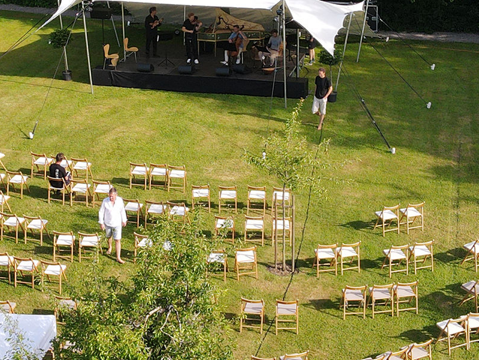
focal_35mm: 75
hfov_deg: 25.9
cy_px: 164
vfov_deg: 19.6
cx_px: 180
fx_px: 1038
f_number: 2.8
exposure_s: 1/320
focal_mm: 4.5
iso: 100
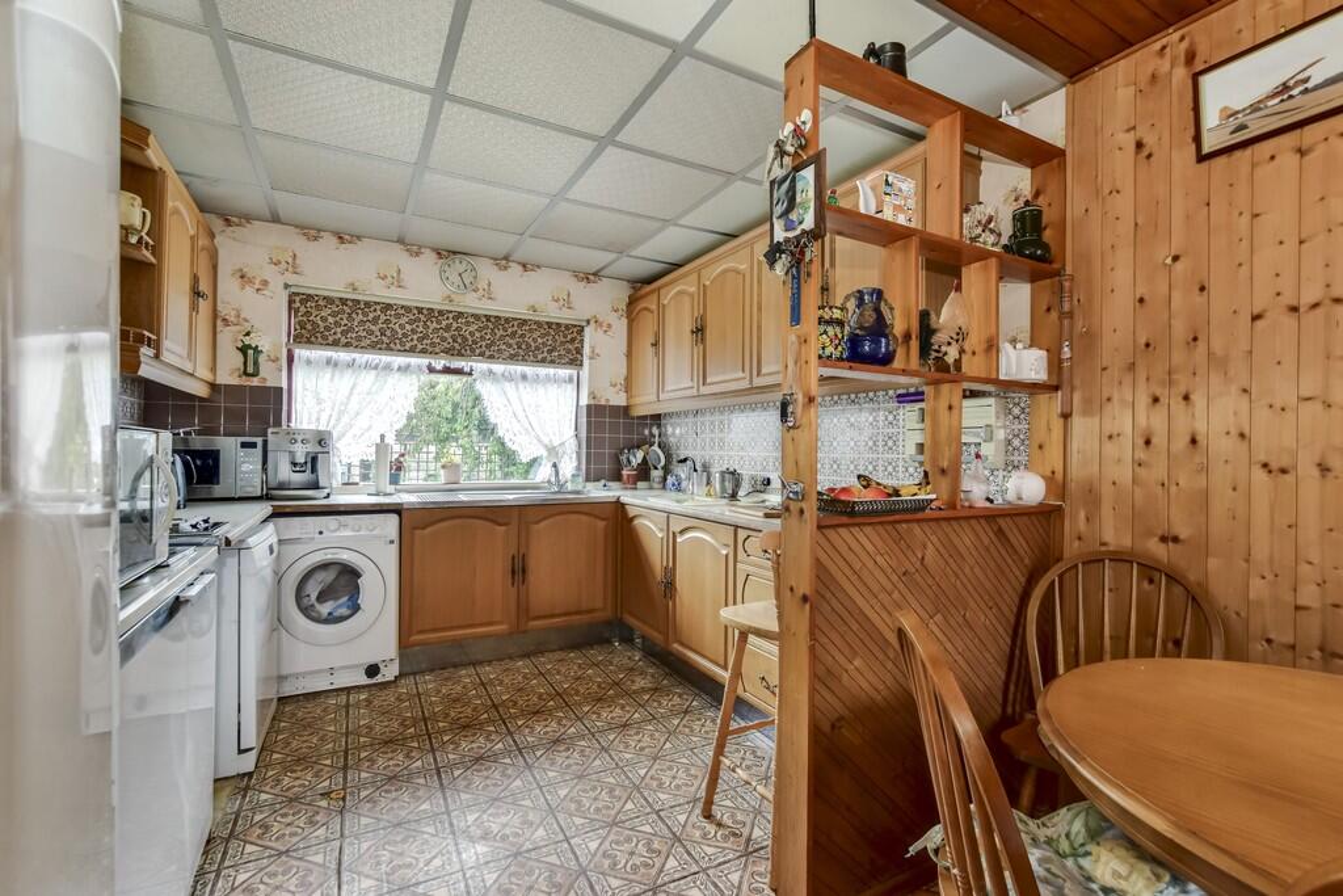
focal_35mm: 15
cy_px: 448
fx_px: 560
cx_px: 672
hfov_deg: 100.4
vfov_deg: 77.3
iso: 640
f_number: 8
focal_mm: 10
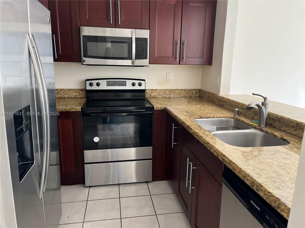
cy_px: 114
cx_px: 152
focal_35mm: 26
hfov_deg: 67.3
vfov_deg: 53.1
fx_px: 229
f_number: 1.6
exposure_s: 1/106
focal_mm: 5.1
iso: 125
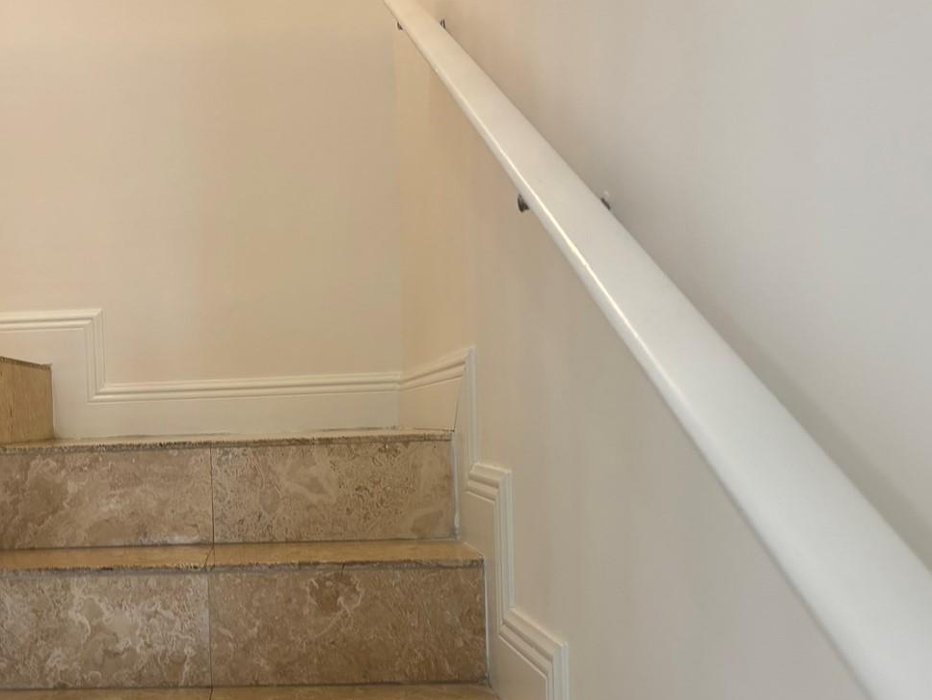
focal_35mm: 43
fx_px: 1158
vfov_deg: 33.4
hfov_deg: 41.9
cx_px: 184
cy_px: 456
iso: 125
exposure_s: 1/120
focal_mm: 5.96
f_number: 1.6
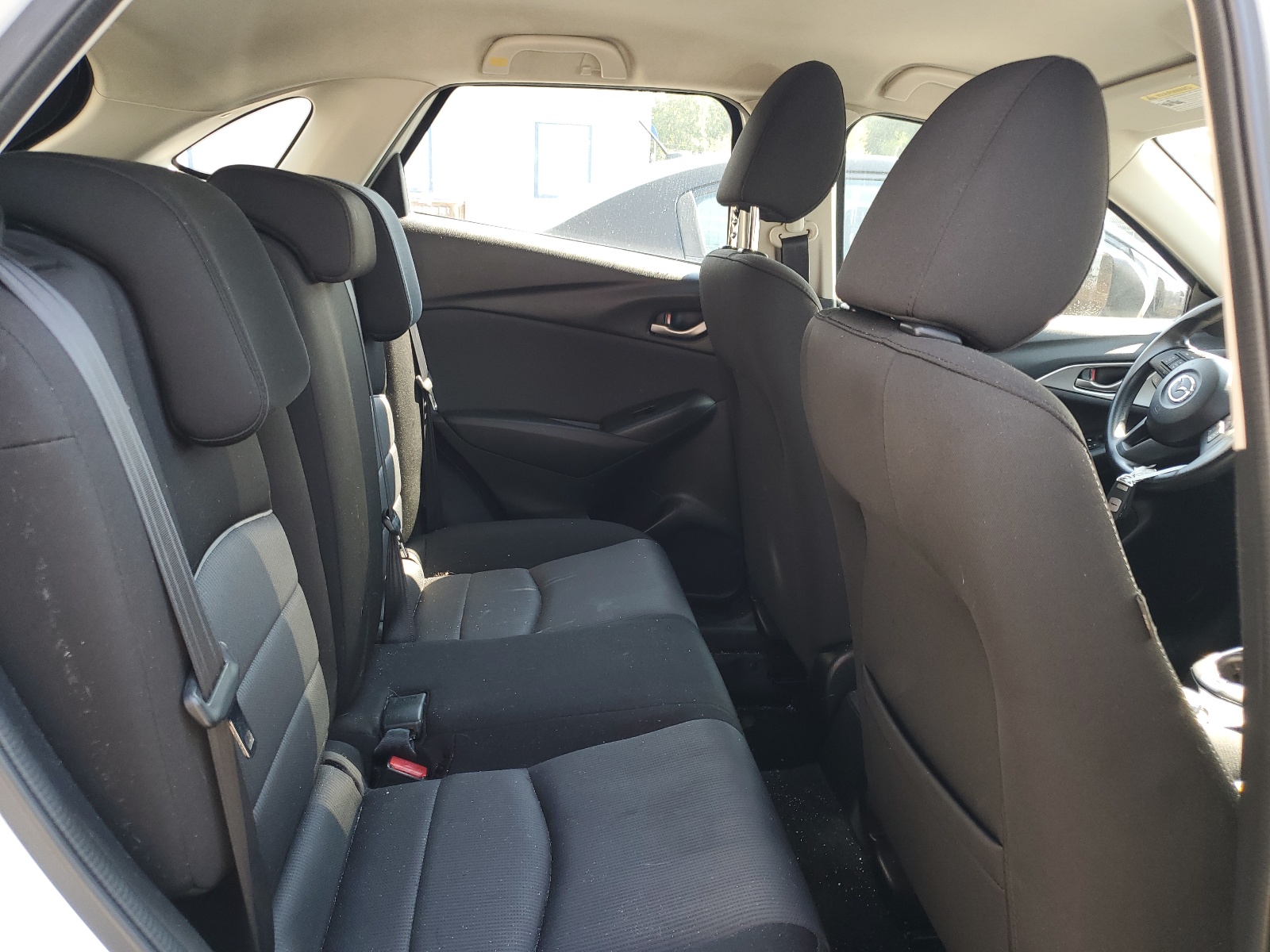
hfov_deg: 67.3
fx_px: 954
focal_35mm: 26
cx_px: 635
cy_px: 476
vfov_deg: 53.1
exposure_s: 1/141
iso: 50
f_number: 1.5
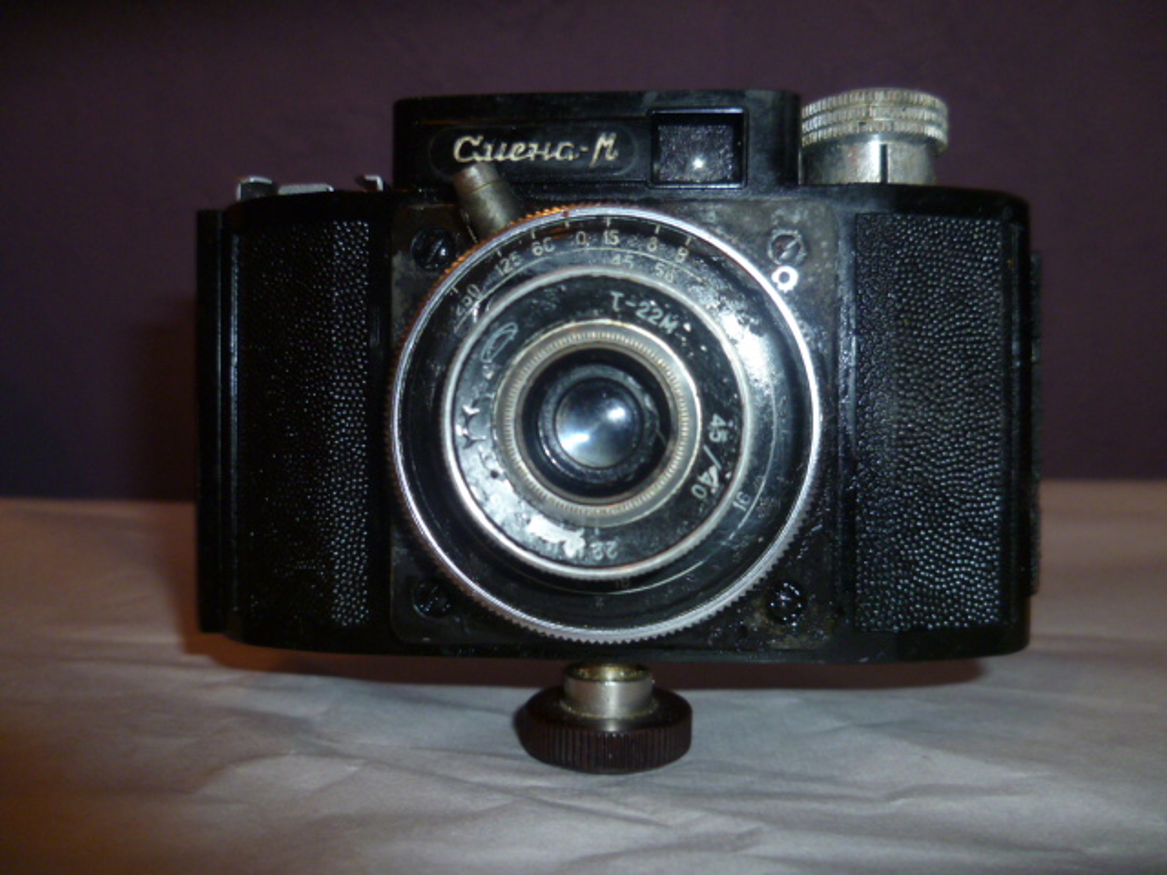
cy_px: 438
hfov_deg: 63.4
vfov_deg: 49.7
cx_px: 584
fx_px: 944
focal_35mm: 28
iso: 160
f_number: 2.8
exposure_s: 1/30
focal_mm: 5
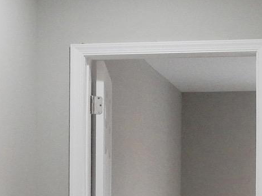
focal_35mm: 110
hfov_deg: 17.8
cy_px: 58
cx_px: 178
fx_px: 833
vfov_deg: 13.4
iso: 360
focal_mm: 4.5
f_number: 3.7
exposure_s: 1/30
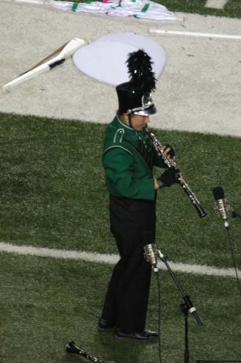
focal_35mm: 605
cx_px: 120
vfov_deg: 3.4
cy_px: 182
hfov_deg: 2.3
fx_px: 6082
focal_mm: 400
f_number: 5.6
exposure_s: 1/60
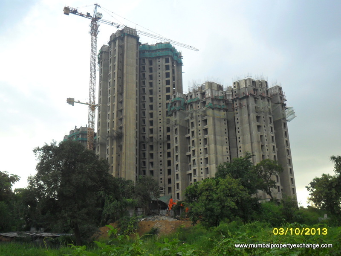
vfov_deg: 38.7
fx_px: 364
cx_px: 170
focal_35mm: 37
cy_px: 128
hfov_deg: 50.1
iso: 100
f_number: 4
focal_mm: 6.6
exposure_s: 1/250
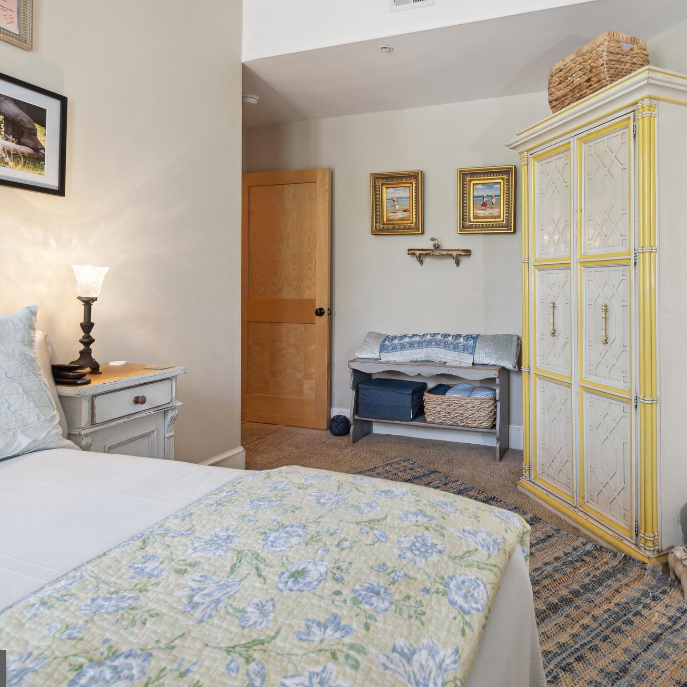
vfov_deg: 74.8
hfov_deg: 73.6
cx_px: 429
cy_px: 329
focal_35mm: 20
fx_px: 449
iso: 200
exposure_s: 1/3.33
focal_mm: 10
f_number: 9
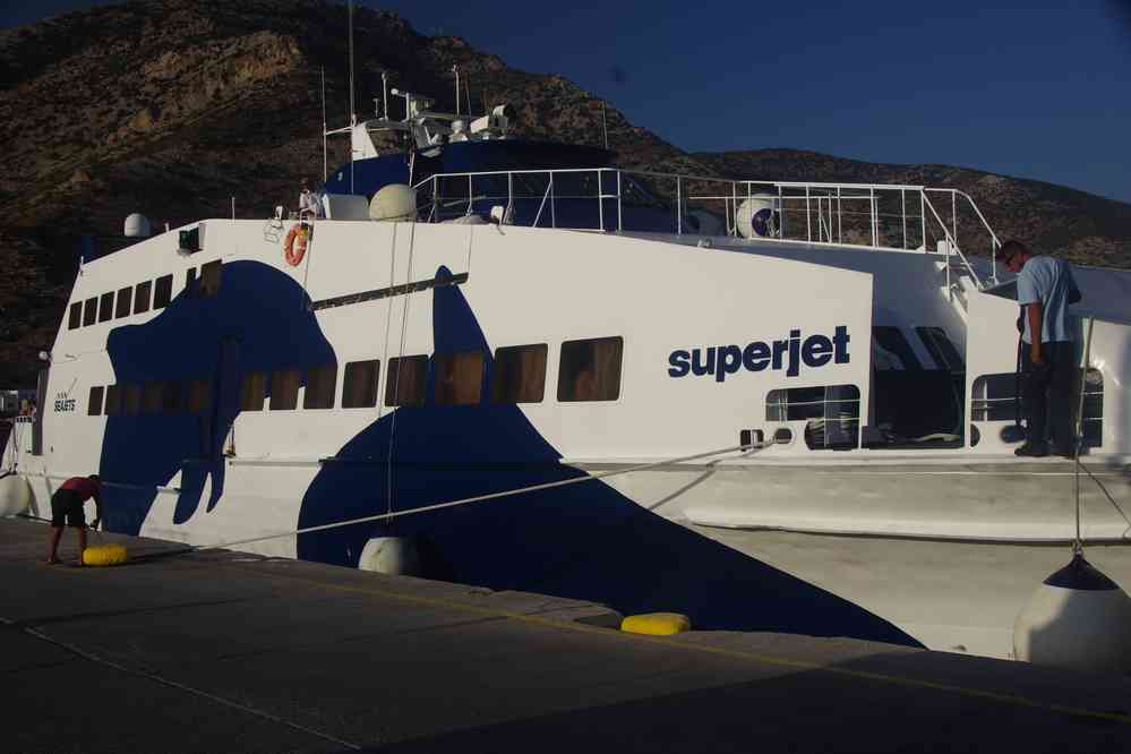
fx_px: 1268
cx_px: 566
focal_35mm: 40
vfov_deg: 33.1
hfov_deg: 48.1
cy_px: 377
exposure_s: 1/125
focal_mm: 26.9
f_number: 11
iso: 100
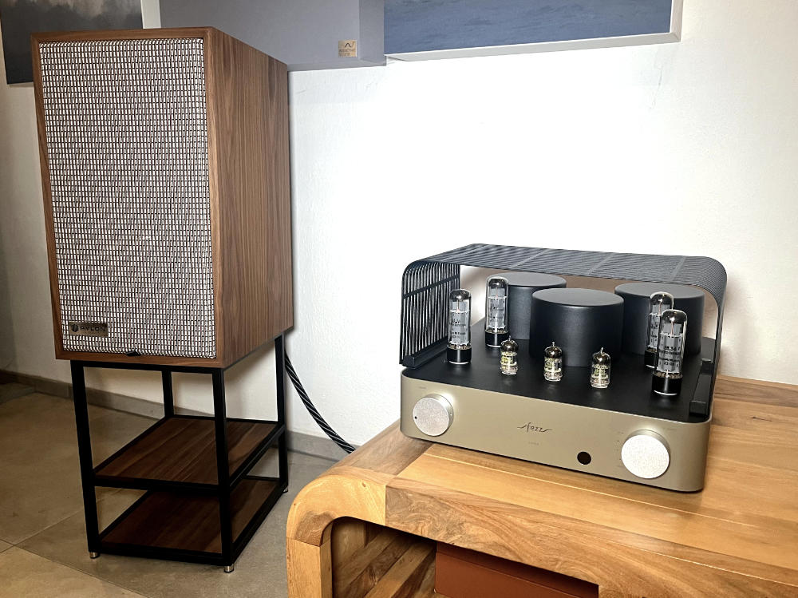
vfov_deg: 53.0
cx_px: 399
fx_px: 599
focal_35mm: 26
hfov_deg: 67.3
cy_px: 299
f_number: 1.6
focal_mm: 5.1
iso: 125
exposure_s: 1/64
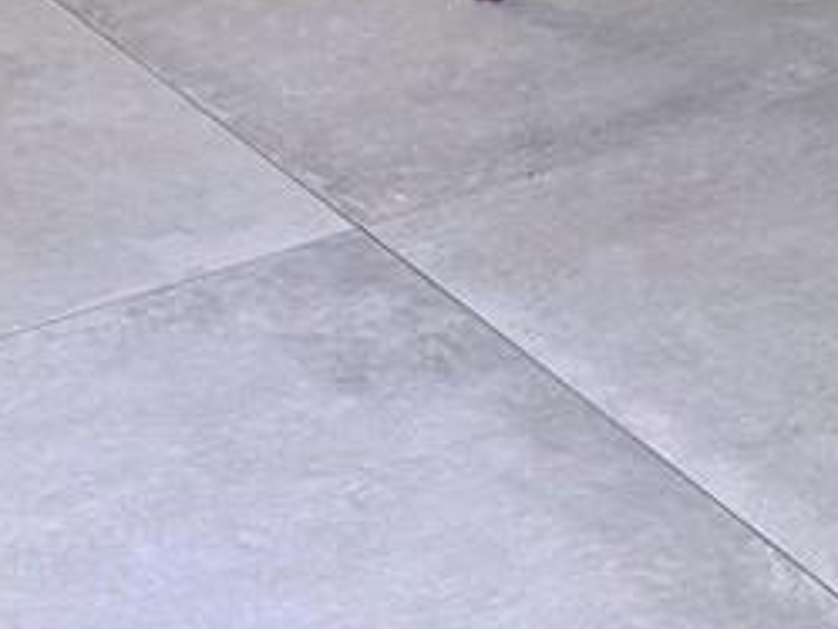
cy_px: -878
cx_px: 1279
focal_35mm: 154
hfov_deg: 12.2
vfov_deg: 8.8
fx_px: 3730
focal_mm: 6.76
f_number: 1.78
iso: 160
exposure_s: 1/60
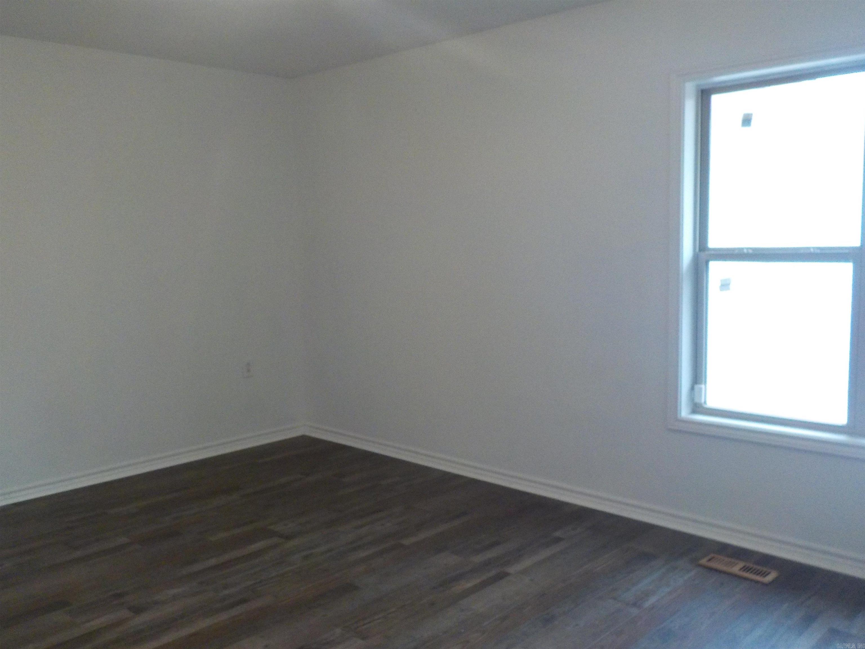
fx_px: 750
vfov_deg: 46.8
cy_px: 324
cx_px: 432
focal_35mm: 30
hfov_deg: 60.0
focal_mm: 4.1
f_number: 3.3
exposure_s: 1/20
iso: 400
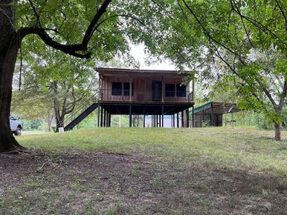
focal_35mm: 29
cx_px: 151
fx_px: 241
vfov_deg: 48.3
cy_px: 108
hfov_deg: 61.6
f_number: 1.6
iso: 64
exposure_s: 1/165
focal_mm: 5.1
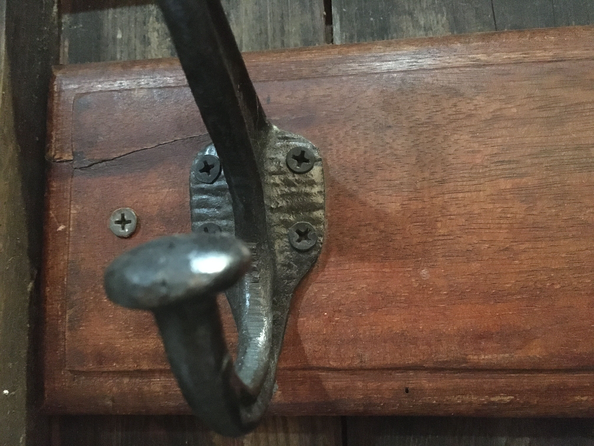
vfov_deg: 48.2
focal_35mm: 29
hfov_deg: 61.7
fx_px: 498
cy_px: 223
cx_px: 297
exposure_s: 1/17
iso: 1600
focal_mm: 4.15
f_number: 2.2
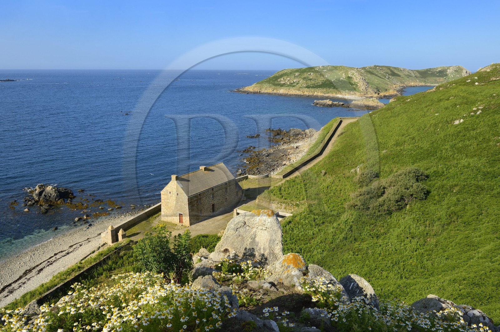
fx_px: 402
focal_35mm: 29
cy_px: 166
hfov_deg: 63.7
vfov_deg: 44.9
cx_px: 250
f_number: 10
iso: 200
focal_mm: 29
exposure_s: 1/250
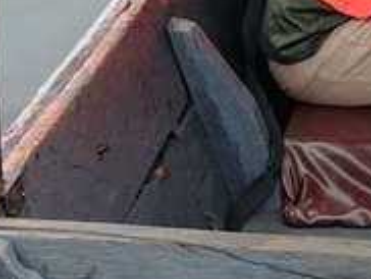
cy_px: -208
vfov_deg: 8.4
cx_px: 579
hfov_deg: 11.0
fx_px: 1835
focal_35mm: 171
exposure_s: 1/162
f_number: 1.8
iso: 100
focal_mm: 4.7
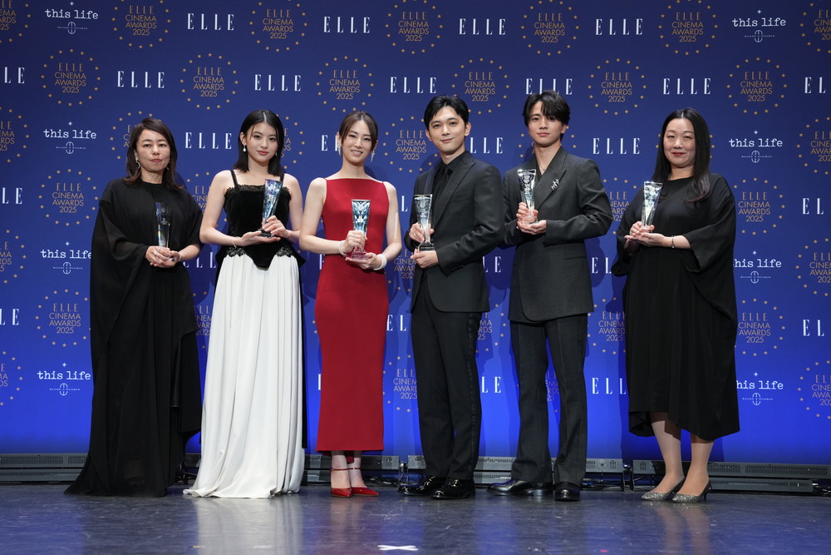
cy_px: 278
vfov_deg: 20.4
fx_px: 1540
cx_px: 416
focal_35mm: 67
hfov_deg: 30.2
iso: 2000
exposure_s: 1/200
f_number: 5.6
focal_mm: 66.7
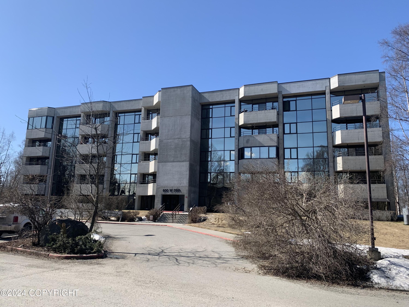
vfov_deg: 53.1
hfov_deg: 67.3
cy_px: 154
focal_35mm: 26
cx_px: 204
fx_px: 307
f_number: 1.8
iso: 25
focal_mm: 4.25
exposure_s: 1/1845
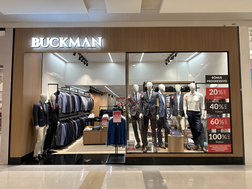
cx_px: 126
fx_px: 175
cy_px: 94
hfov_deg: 71.6
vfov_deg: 56.8
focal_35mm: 24
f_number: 1.78
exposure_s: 1/120
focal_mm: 6.86
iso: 200
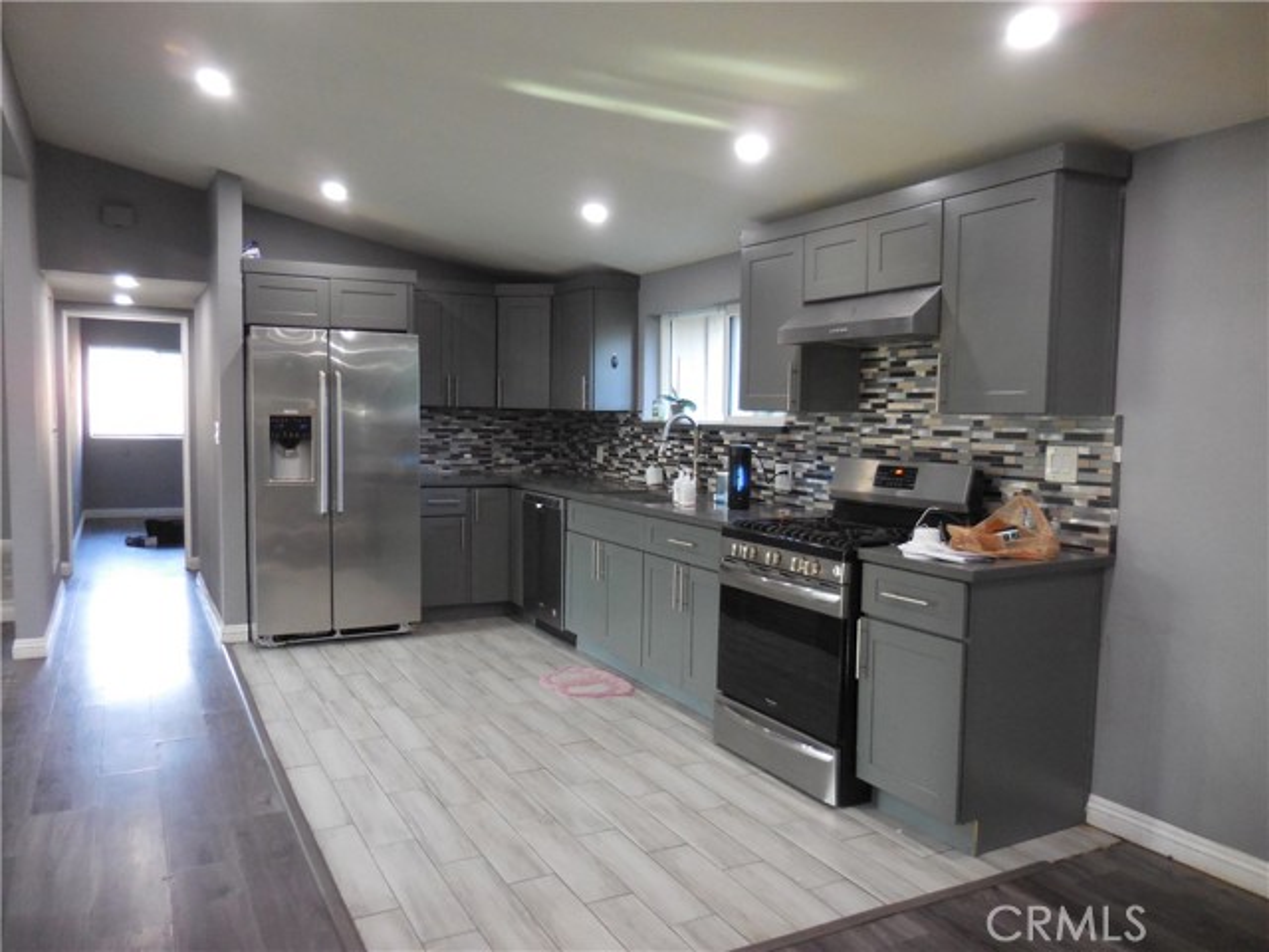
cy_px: 476
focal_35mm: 25
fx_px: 916
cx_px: 634
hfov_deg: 69.4
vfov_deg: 54.9
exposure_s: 1/25
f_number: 3.3
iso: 400
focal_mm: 4.5
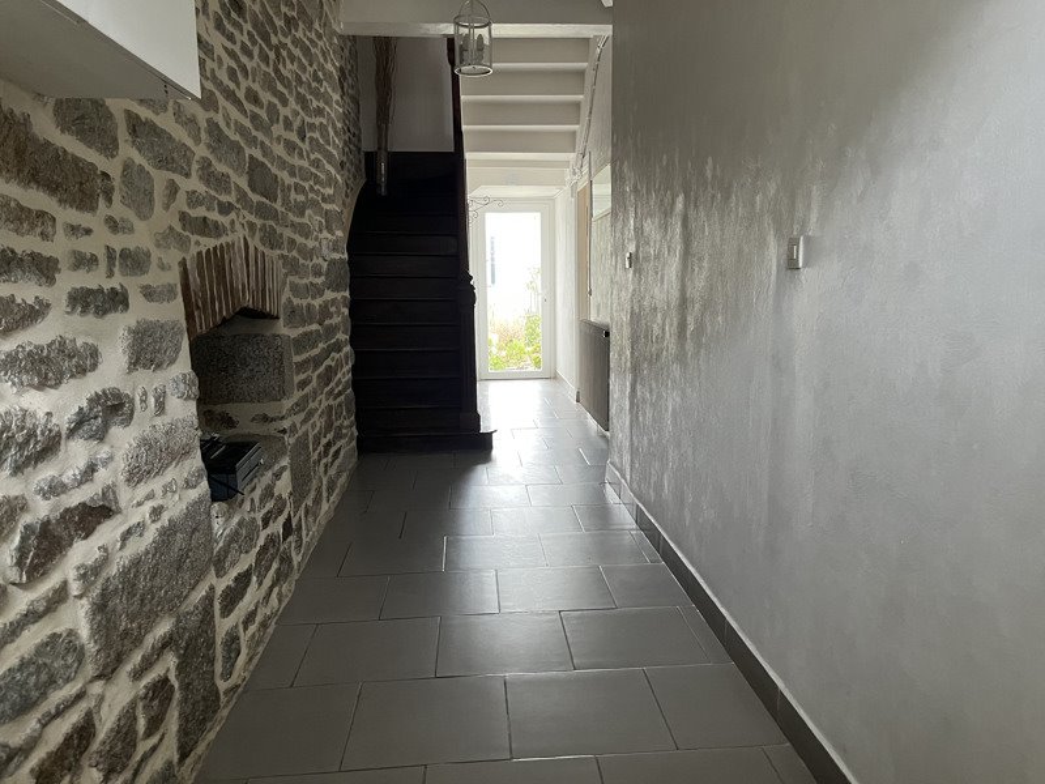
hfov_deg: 67.3
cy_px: 392
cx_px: 522
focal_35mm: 26
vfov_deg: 53.1
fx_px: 785
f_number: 1.6
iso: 320
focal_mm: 5.1
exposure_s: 1/60
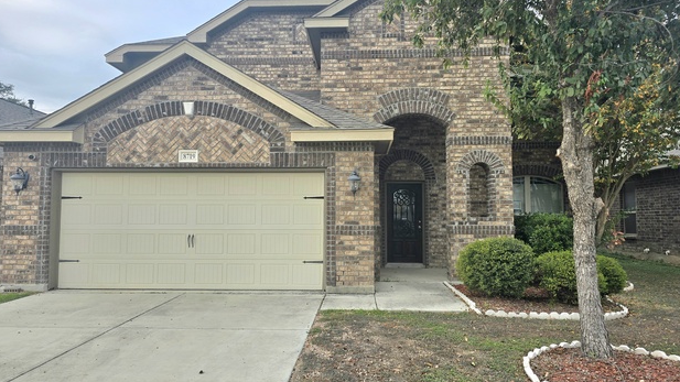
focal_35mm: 26
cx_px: 345
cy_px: 189
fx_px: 469
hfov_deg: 71.9
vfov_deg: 44.4
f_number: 1.7
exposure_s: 1/417
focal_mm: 6.3
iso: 12
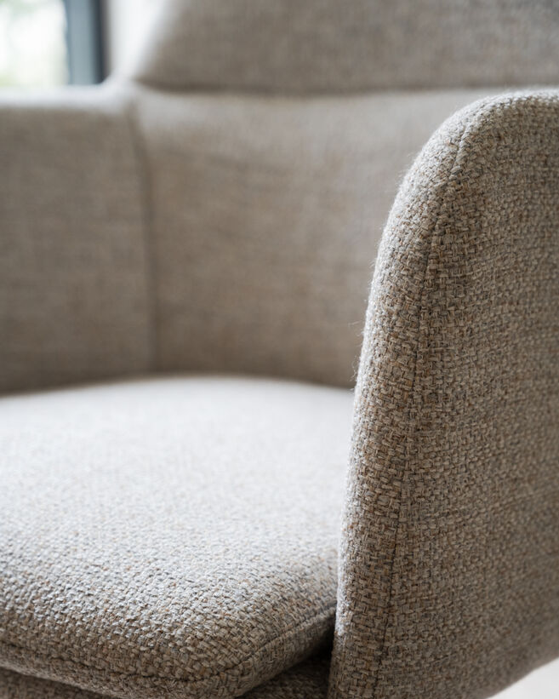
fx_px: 1654
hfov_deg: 19.2
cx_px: 277
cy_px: 392
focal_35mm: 80
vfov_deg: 23.8
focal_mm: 70
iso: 500
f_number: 4
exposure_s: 1/100
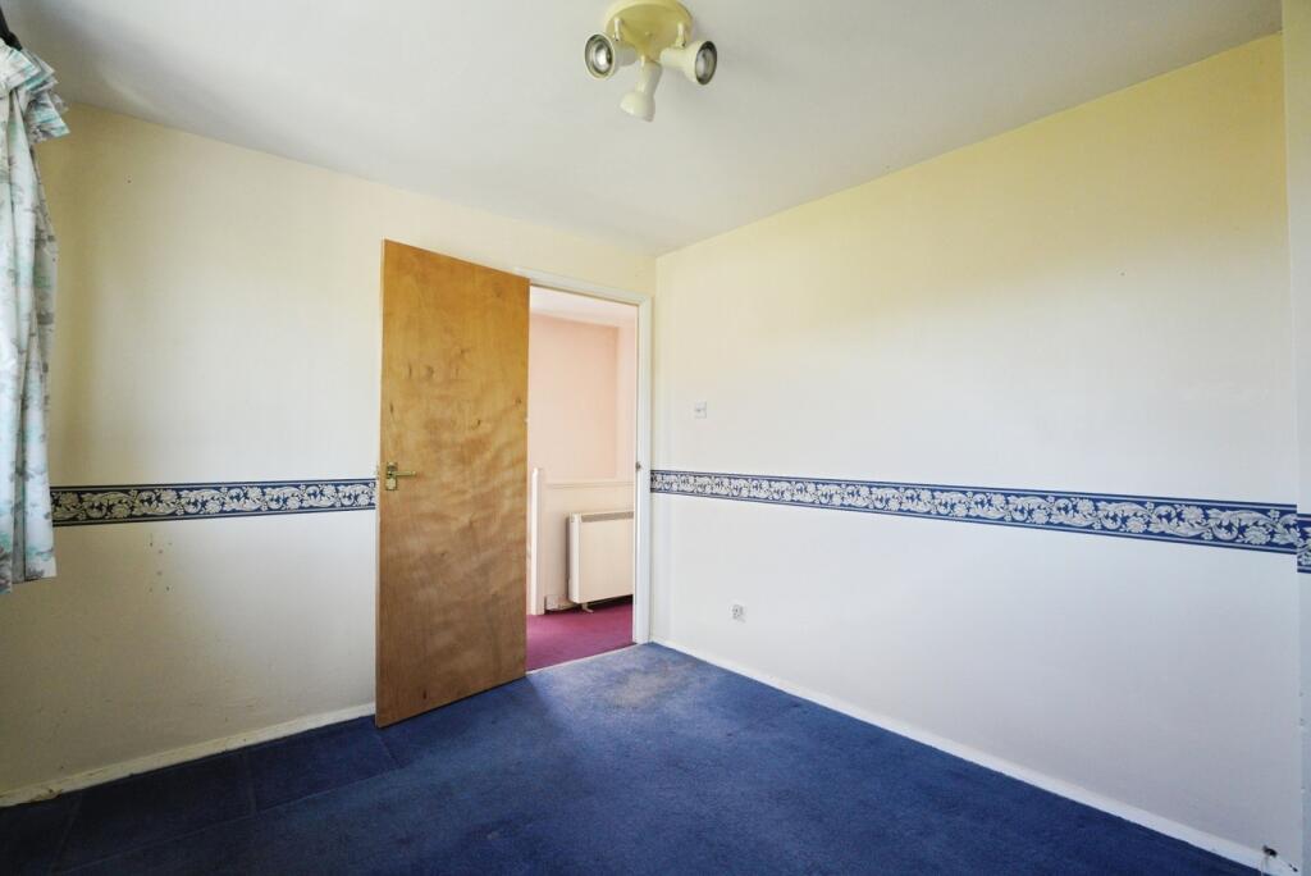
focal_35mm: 16
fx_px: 583
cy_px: 438
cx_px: 656
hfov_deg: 96.7
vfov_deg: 73.8
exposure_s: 1/160
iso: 2000
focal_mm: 16
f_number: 8
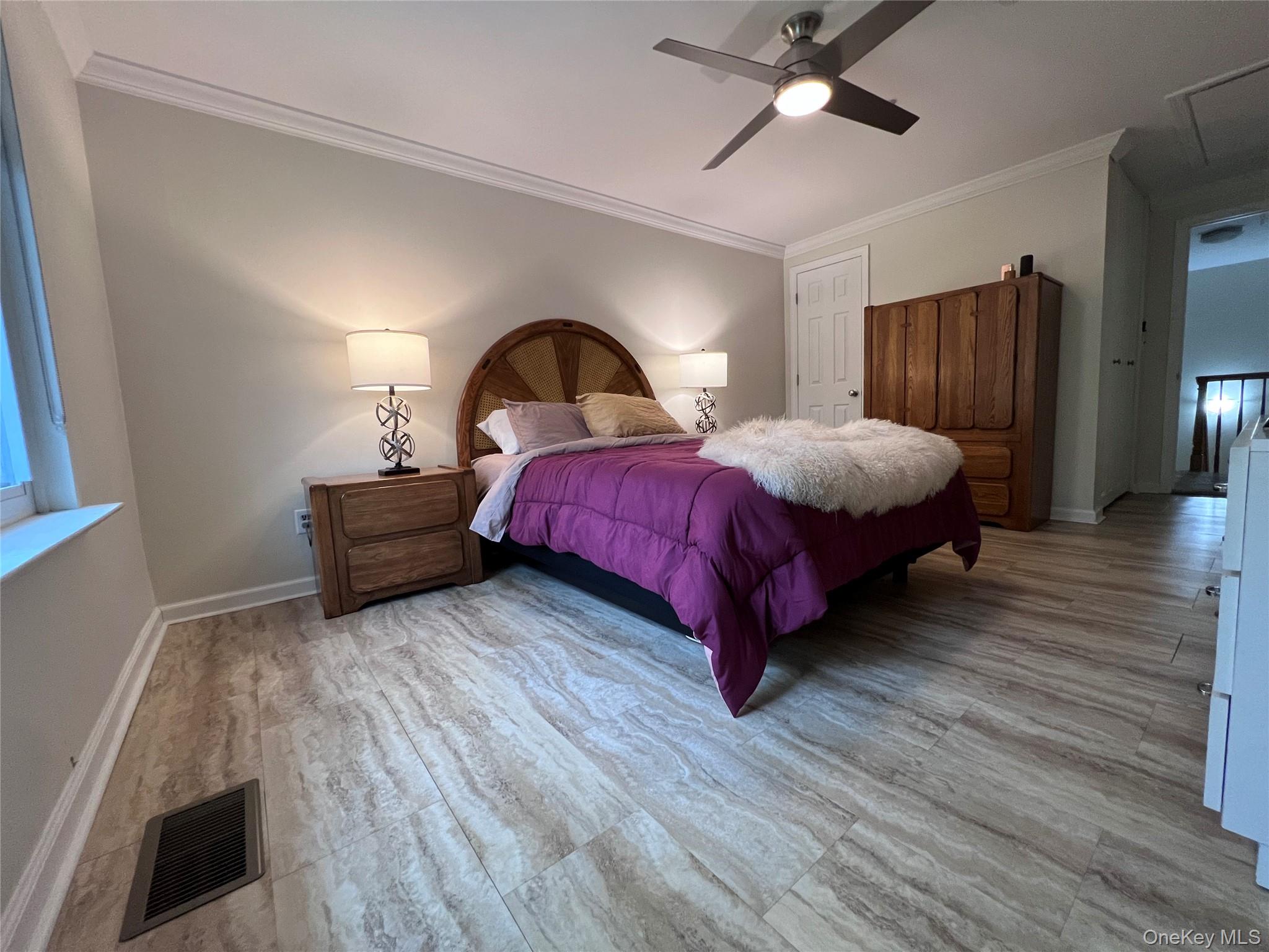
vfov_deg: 89.9
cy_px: 476
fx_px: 477
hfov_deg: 106.2
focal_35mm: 13
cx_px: 634
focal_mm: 1.57
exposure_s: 1/60
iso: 320
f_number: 1.8
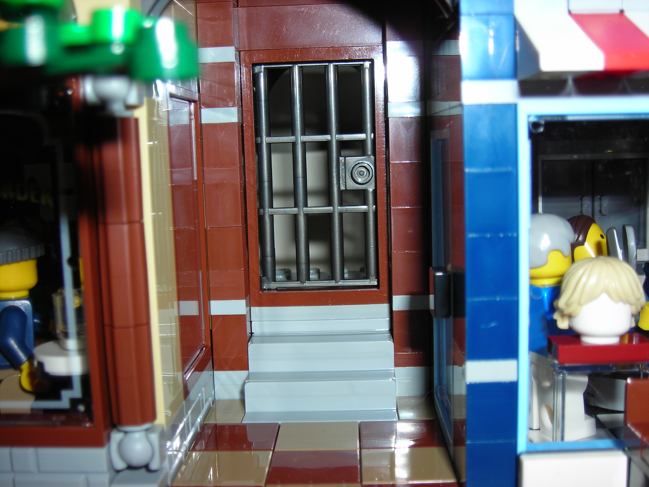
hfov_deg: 40.4
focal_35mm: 47
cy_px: 244
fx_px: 881
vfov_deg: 30.9
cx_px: 324
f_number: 3.4
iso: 50
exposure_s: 1/60.1
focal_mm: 7.8
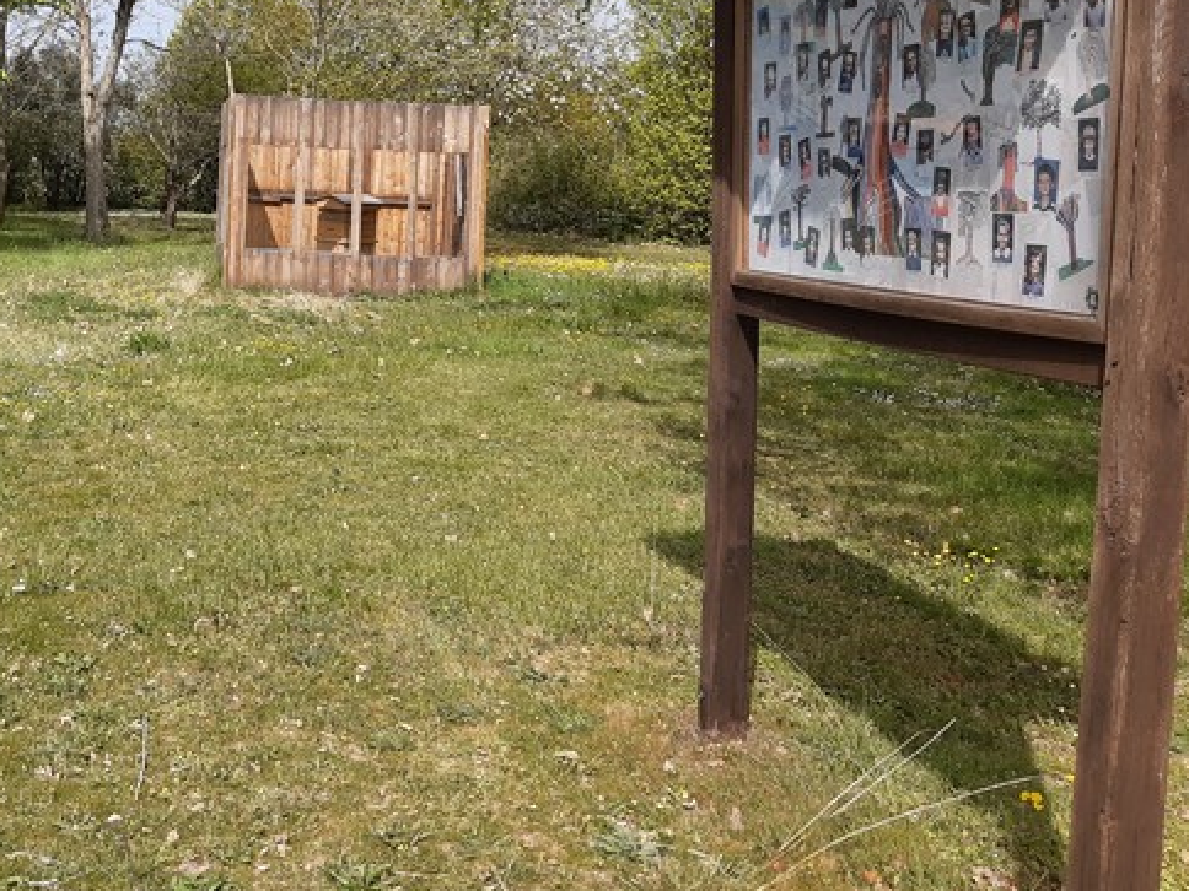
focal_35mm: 43
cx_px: 253
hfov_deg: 42.1
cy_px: 194
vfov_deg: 32.8
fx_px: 1477
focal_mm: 3.92
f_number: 1.7
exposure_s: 1/1724
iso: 40
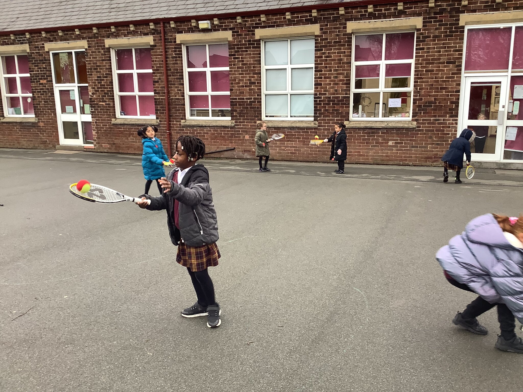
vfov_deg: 45.4
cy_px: 196
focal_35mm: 31
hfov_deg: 58.4
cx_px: 262
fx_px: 468
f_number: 2.4
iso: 64
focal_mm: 3.3
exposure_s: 1/50
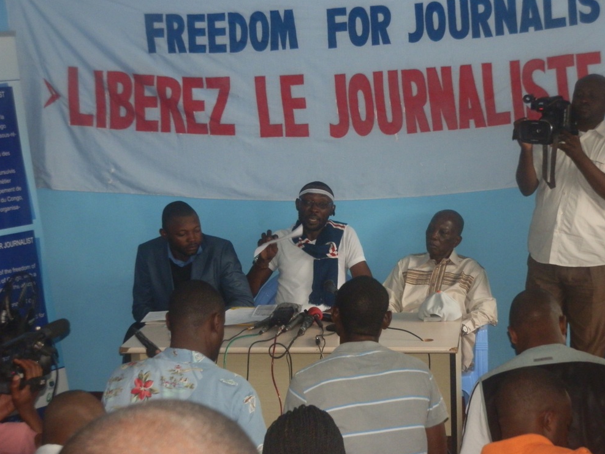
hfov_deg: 25.0
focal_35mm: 78
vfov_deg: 18.9
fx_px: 1363
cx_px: 303
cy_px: 226
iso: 320
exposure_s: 1/125
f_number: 3.9
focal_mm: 13.82
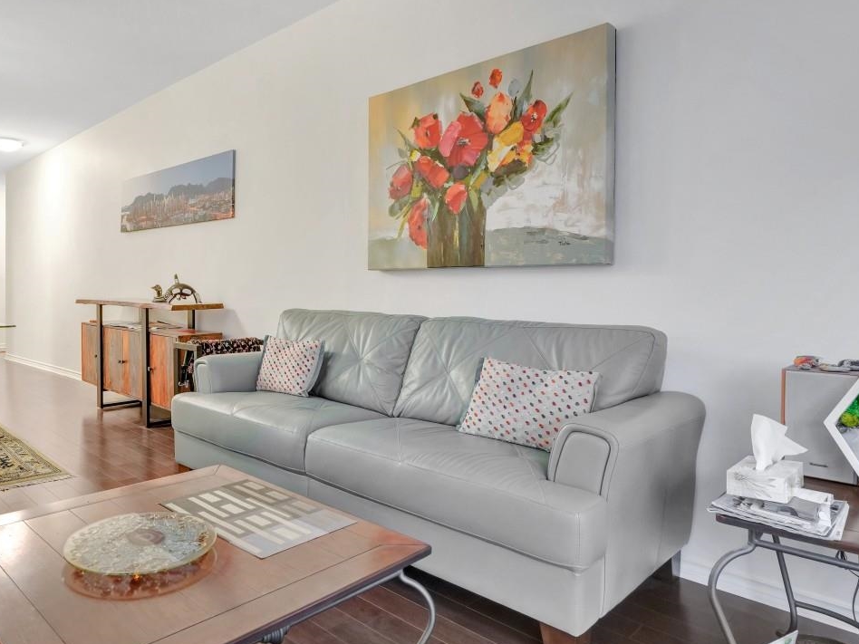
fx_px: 603
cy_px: 290
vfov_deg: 56.1
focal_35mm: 24
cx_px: 301
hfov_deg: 69.3
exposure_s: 1/2.5
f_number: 8
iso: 400
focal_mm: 14.8
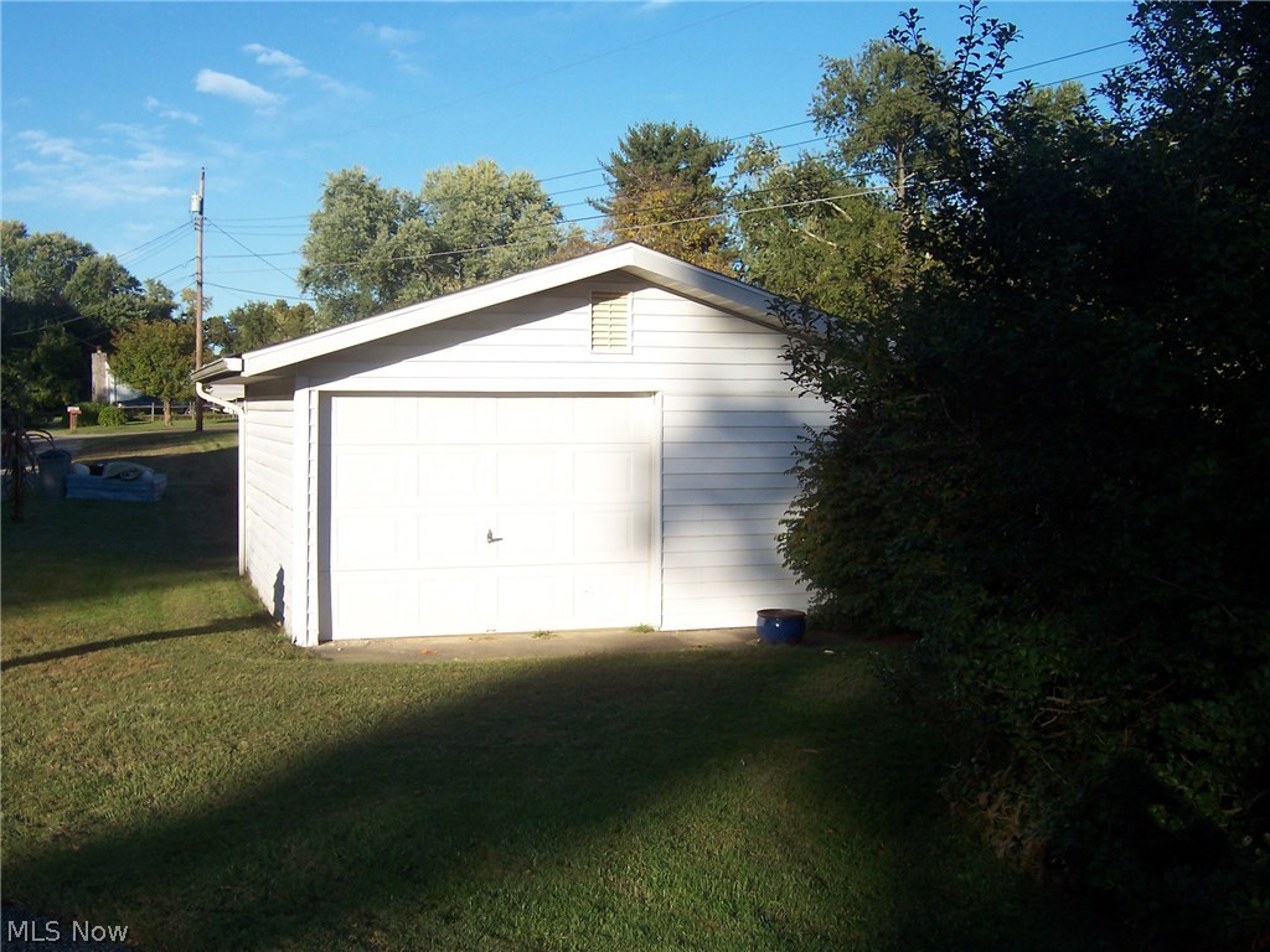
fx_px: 1468
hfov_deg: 46.8
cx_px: 635
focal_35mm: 40
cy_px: 476
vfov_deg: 36.0
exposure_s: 1/350
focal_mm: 6.7
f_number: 4.8
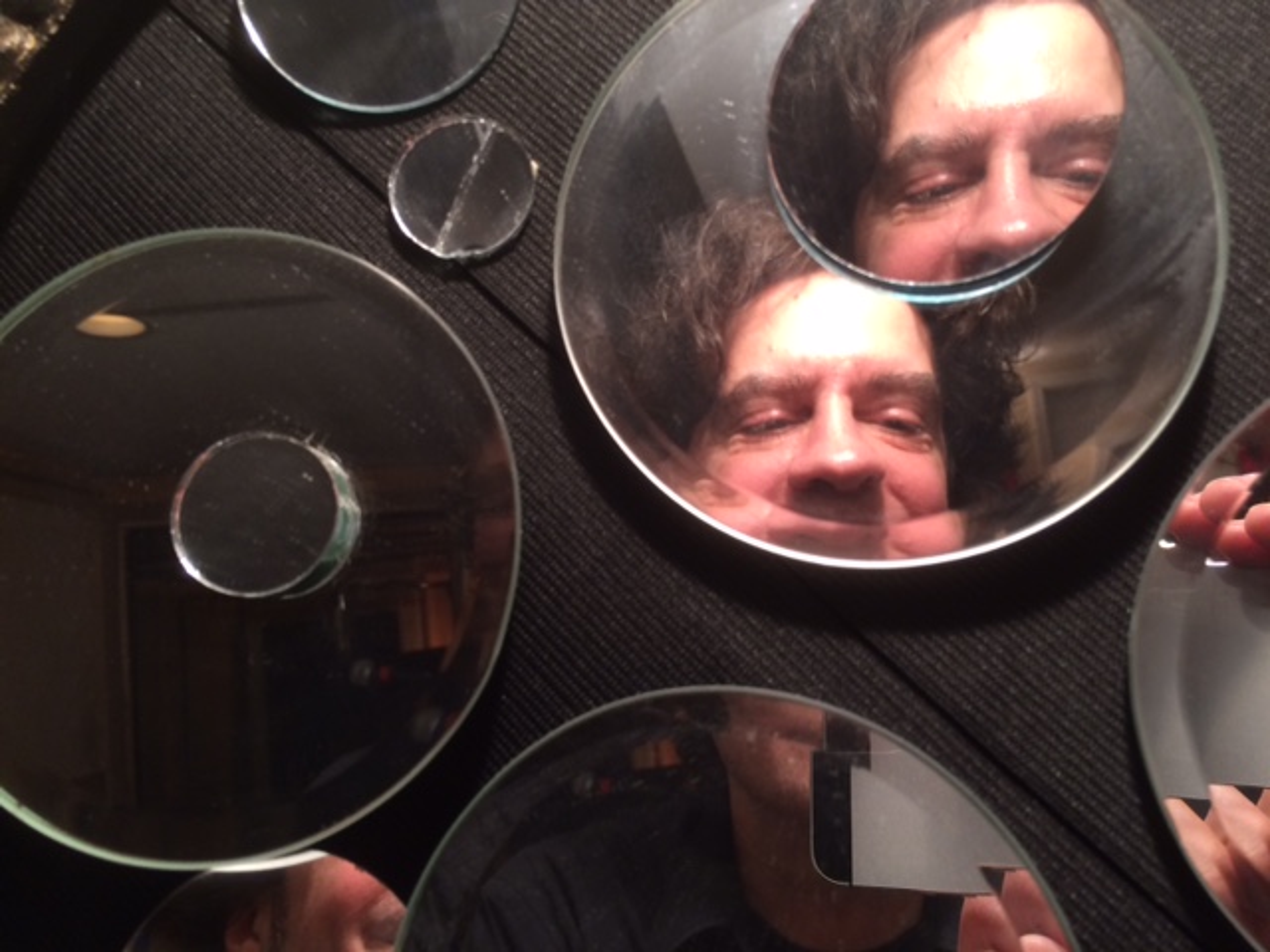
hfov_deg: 61.7
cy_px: 476
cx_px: 635
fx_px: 1064
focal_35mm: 29
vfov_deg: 48.2
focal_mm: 4.15
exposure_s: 1/30
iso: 80
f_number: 2.2
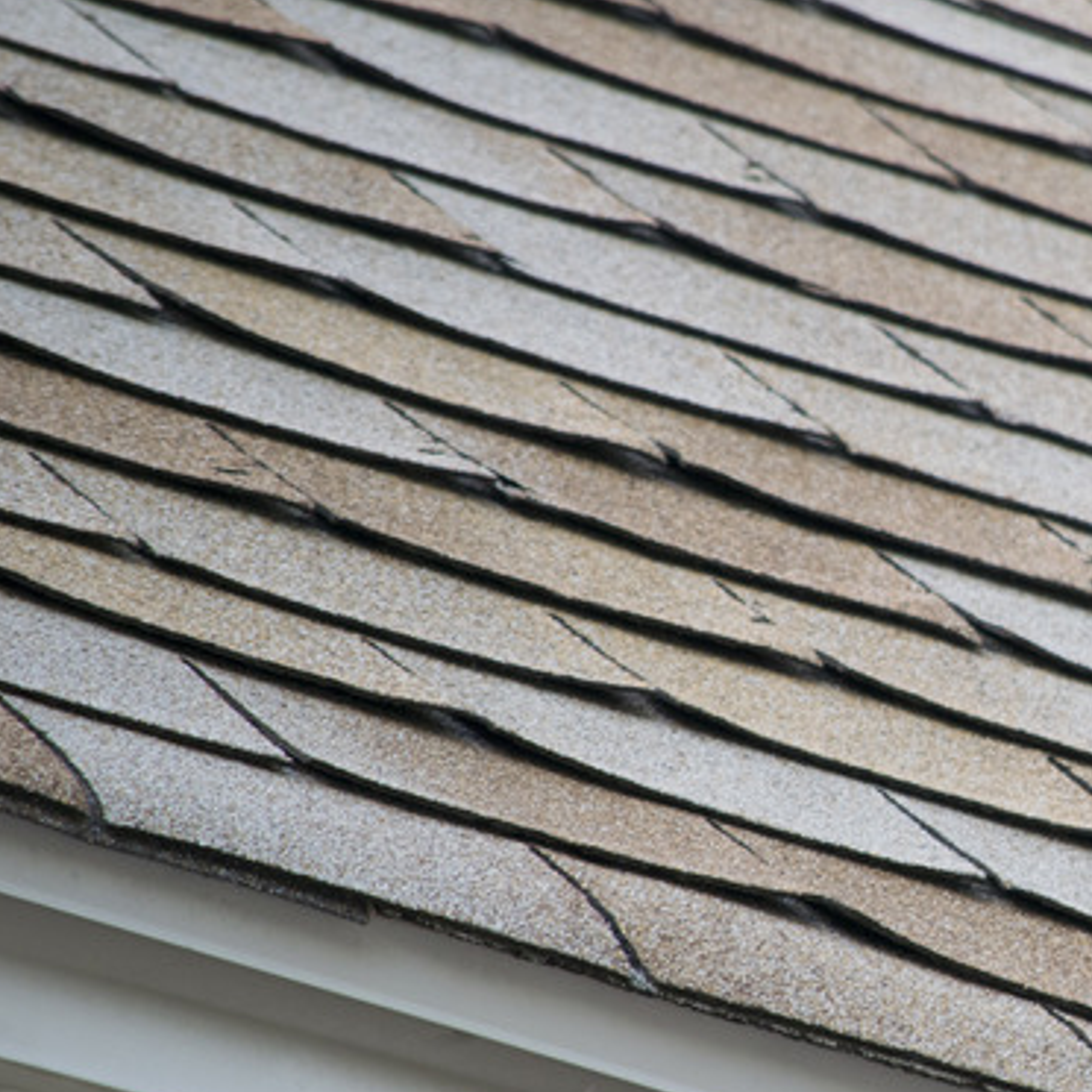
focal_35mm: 748
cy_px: 675
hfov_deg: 2.3
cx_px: 1115
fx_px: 26696
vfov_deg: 2.3
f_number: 5.6
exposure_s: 1/250
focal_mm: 280
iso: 800
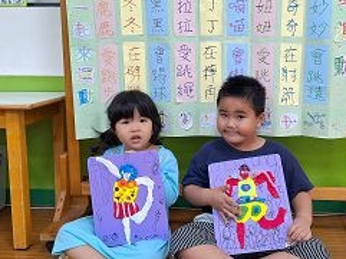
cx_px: 212
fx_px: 389
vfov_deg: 36.6
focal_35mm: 39
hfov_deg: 47.6
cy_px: 105
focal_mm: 5.54
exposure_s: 1/40
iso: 80
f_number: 1.8
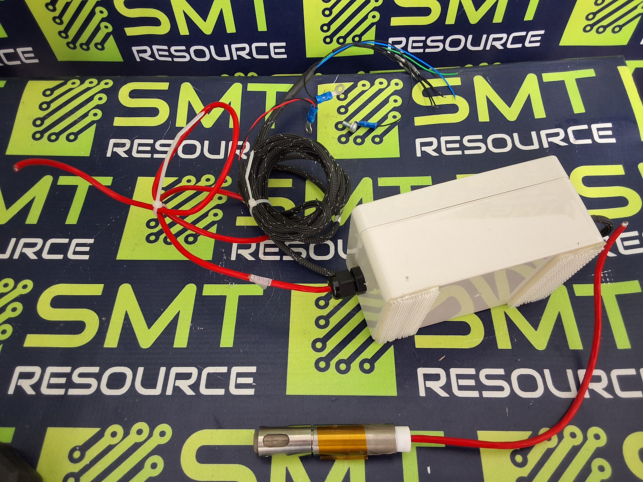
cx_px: 322
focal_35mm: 28
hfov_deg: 63.4
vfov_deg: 49.7
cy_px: 241
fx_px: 520
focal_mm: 2.91
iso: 250
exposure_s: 1/24
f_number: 1.9
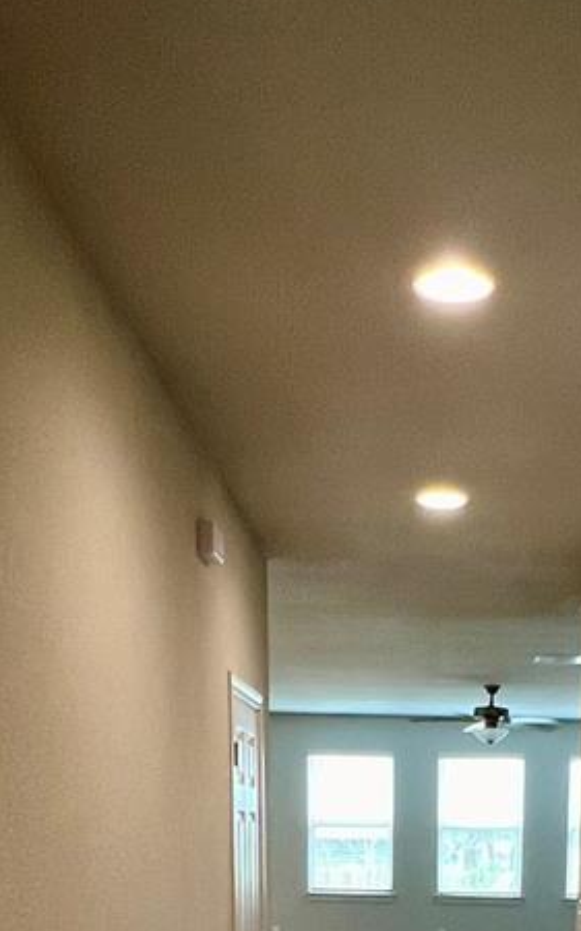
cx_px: 459
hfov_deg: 26.9
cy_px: 1097
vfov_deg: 34.7
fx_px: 1191
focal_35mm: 47
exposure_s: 1/60
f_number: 1.8
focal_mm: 1.57
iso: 160
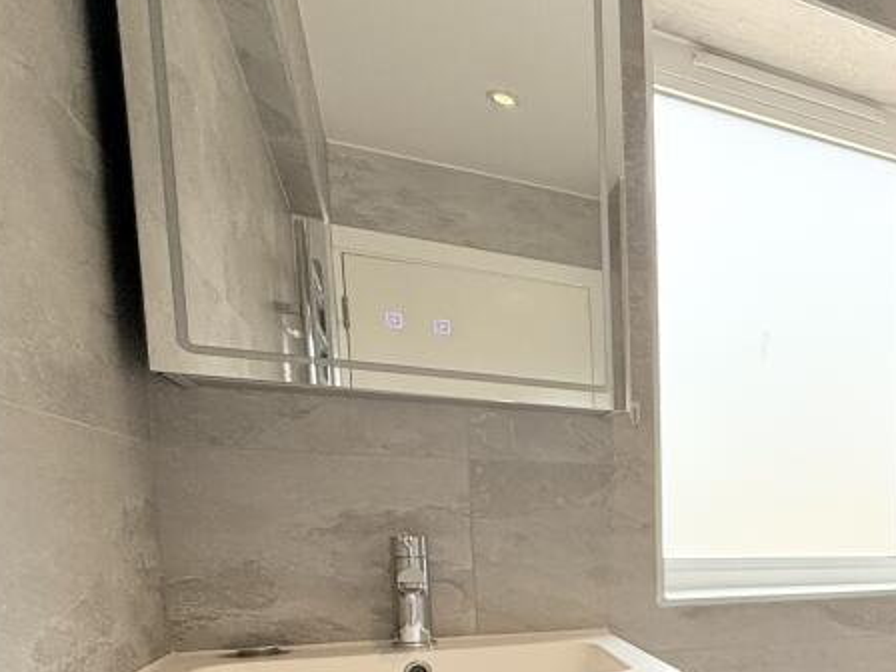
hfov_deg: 44.6
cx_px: 966
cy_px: 608
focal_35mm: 32
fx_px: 828
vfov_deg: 40.7
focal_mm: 2.22
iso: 64
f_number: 2.2
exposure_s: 1/163
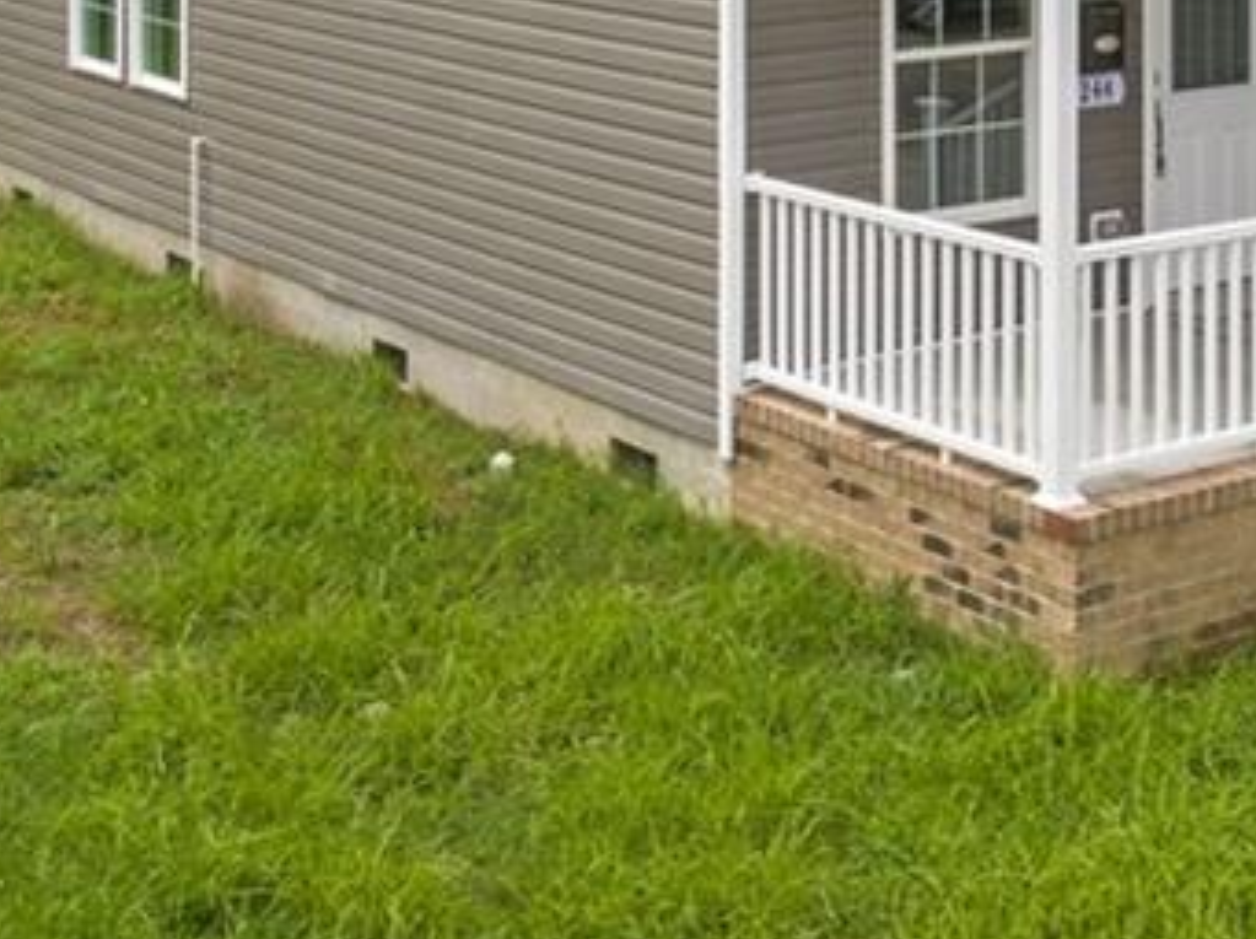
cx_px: 943
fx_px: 2610
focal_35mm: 72
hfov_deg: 26.7
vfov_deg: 18.8
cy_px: -302
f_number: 2.8
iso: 120
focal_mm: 12.29
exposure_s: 1/400
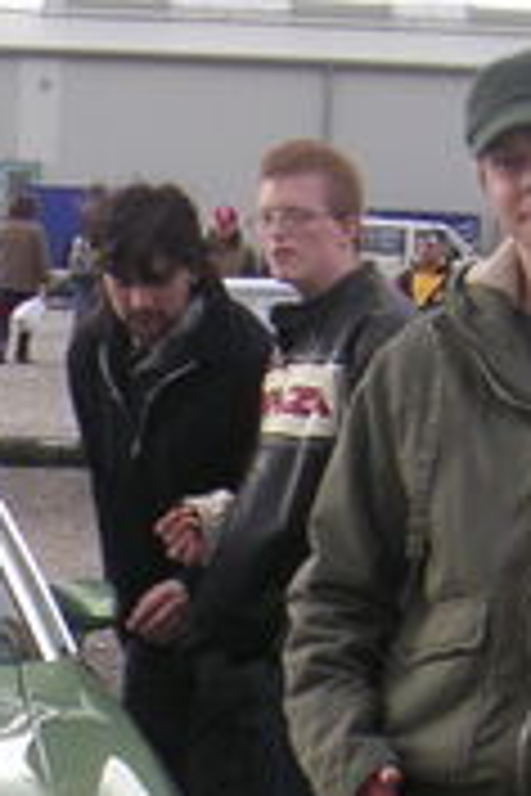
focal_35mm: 143
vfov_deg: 14.1
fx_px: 3164
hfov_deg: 9.5
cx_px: -27
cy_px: 854
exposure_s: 1/180
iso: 50
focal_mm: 6
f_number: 2.8
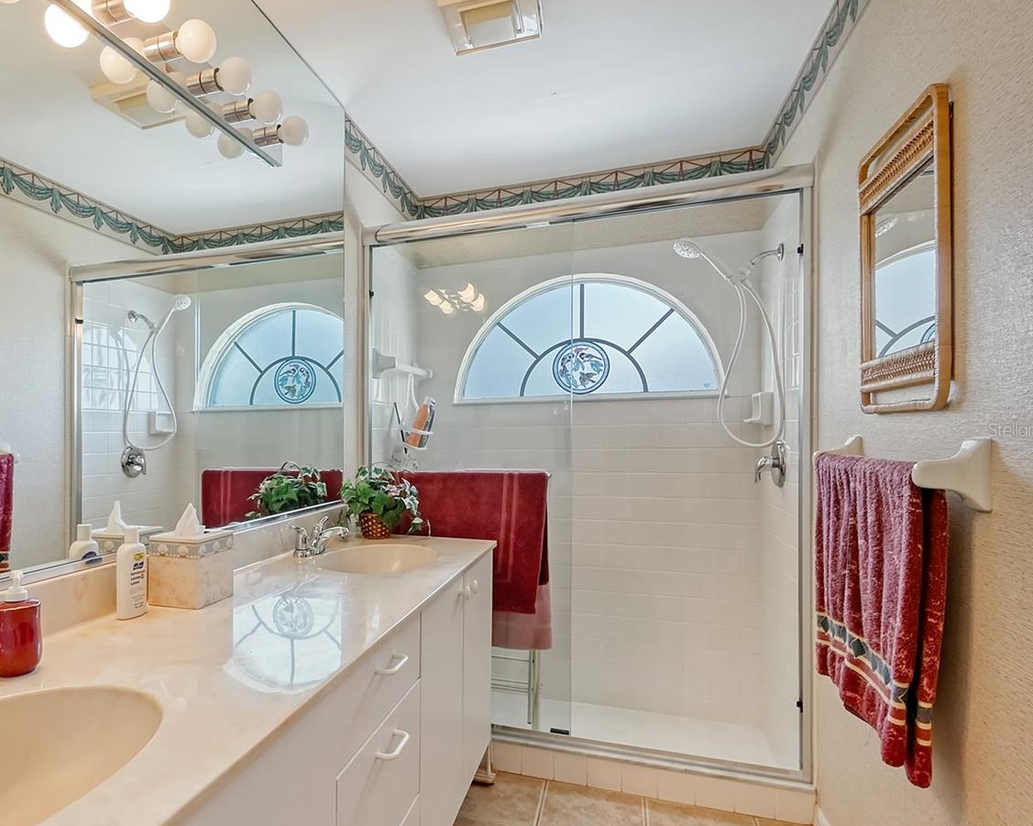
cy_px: 429
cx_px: 336
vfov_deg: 68.1
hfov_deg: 77.6
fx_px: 611
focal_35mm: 20
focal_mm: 10
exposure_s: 1/400
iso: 800
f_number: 10
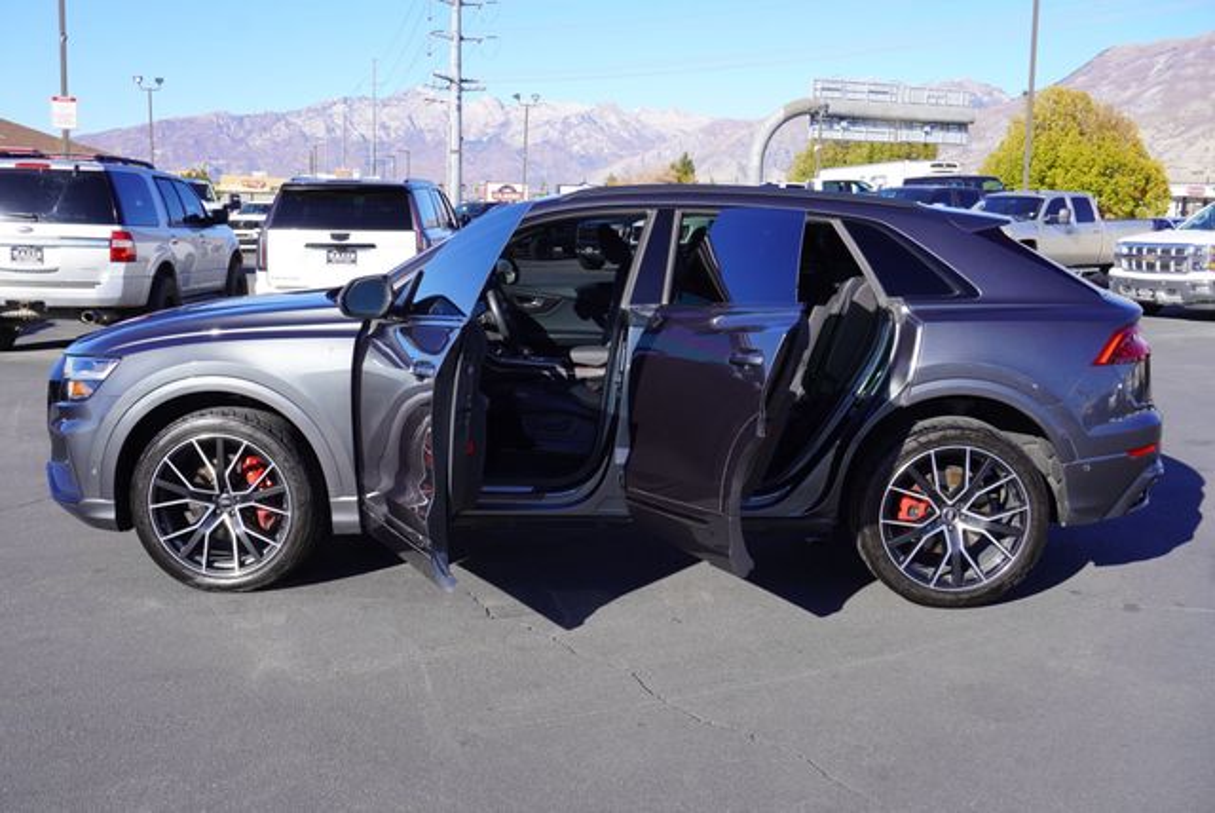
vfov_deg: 36.9
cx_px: 608
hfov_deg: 53.1
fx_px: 1216
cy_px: 406
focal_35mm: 36
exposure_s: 1/125
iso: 100
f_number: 8
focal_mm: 24
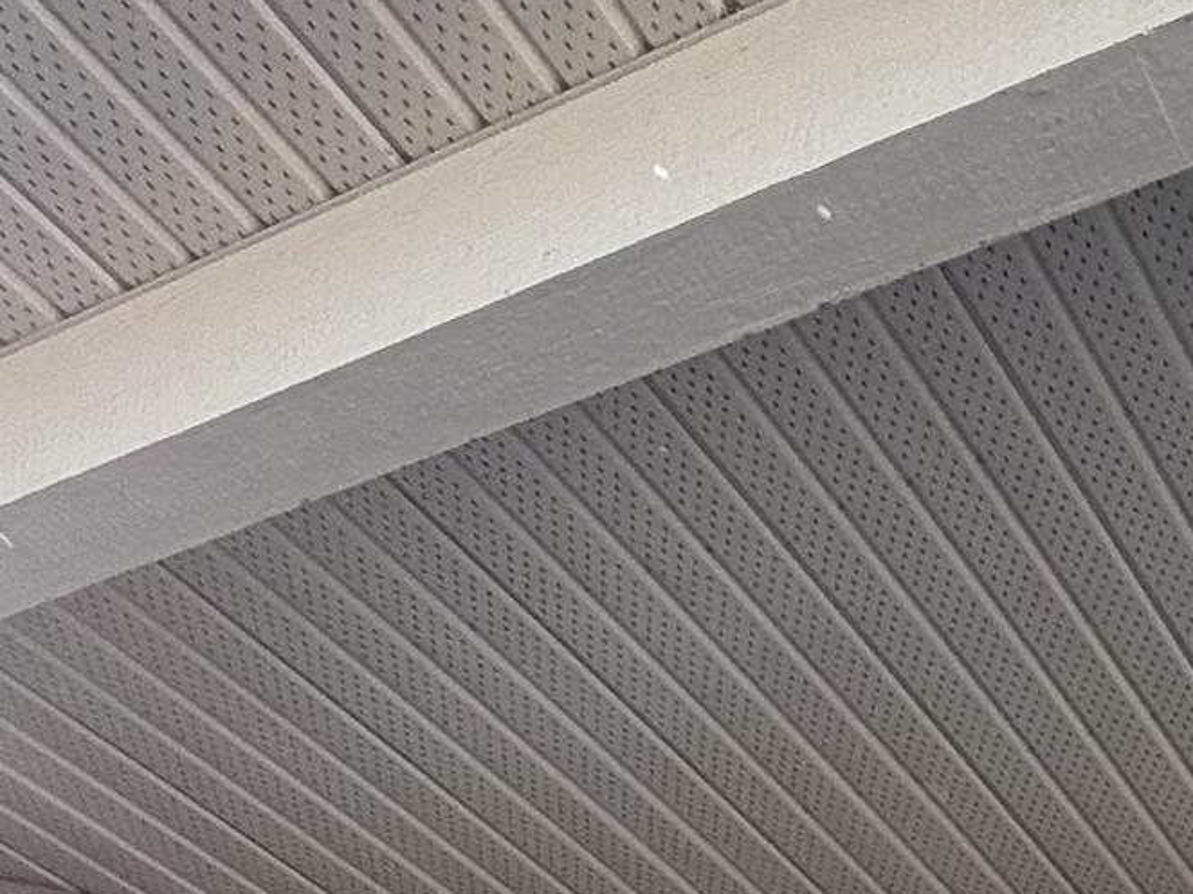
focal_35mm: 65
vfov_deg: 15.1
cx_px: 1038
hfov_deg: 28.8
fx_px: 2239
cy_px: 2057
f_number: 2.2
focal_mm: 2.22
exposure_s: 1/717
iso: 50
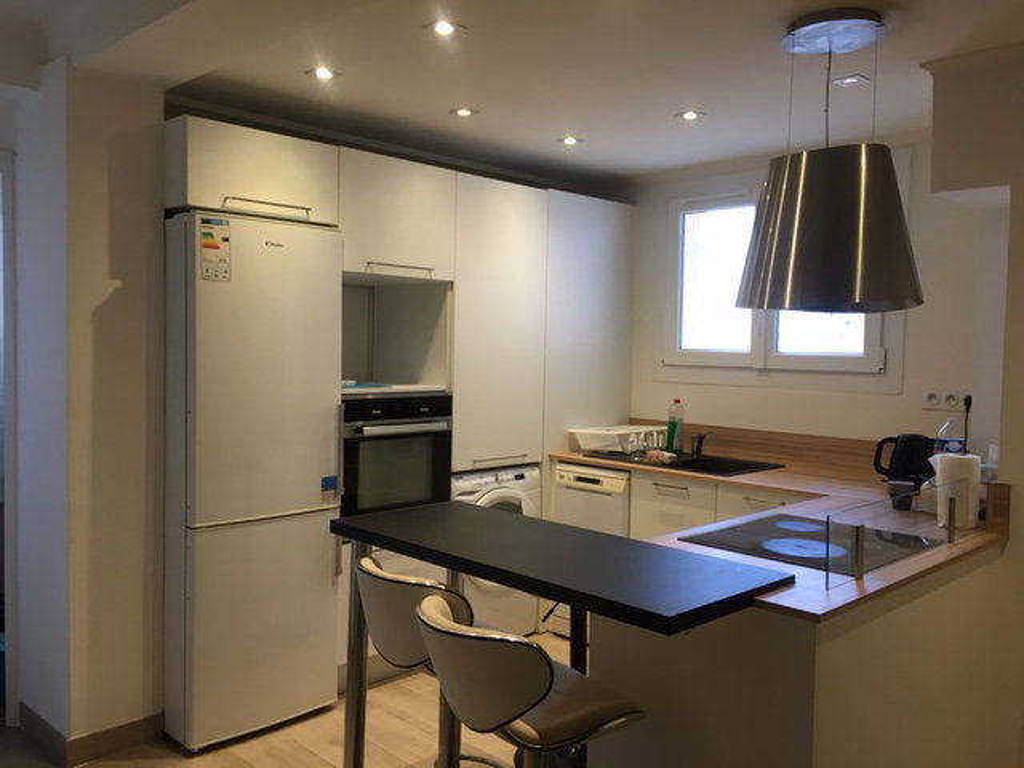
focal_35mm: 29
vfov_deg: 48.2
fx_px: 858
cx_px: 512
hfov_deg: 61.7
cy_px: 384
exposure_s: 1/33
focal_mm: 4.15
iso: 64
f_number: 2.2
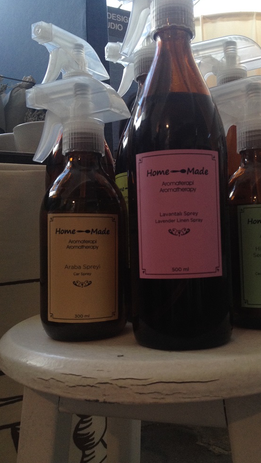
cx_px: 169
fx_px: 480
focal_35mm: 39
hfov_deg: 30.2
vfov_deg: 51.6
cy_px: 230
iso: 100
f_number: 2.4
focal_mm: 4.28
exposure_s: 1/120
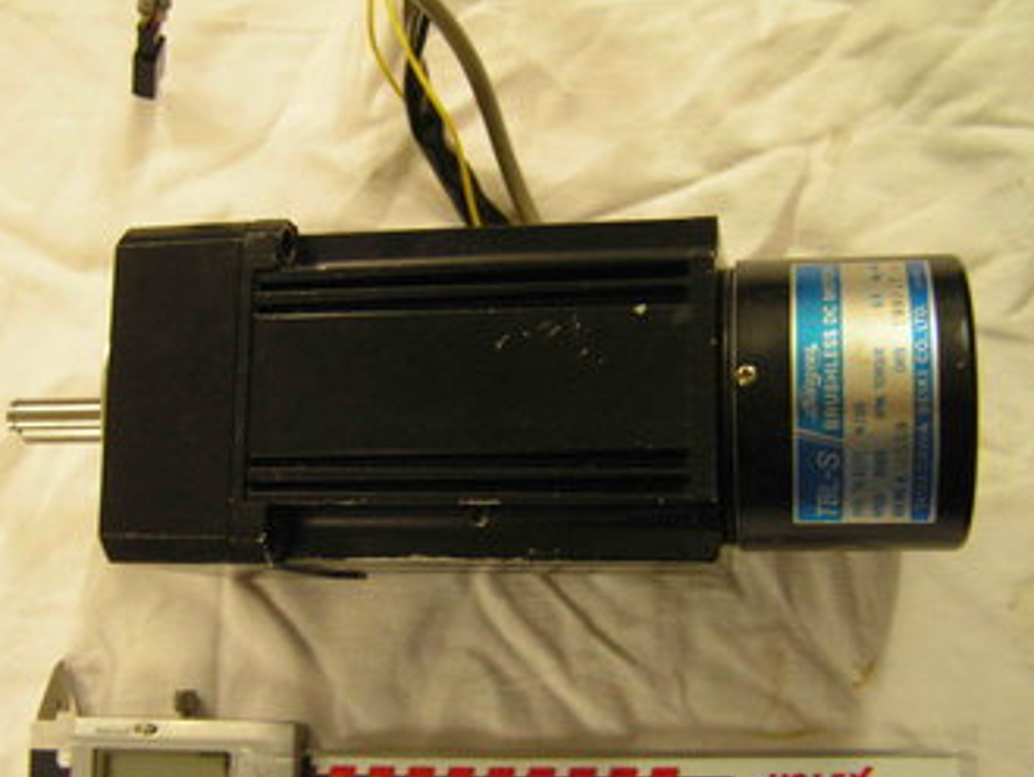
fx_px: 1375
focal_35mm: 46
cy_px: 417
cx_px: 451
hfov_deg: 41.1
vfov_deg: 31.5
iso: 200
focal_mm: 6.3
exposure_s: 1/13
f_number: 2.8
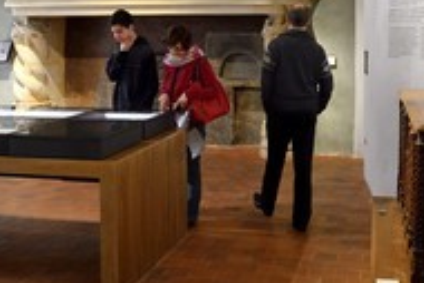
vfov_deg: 25.1
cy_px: 49
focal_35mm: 53
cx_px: 234
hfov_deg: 37.5
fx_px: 625
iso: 1600
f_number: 4.5
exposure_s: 1/40
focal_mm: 24
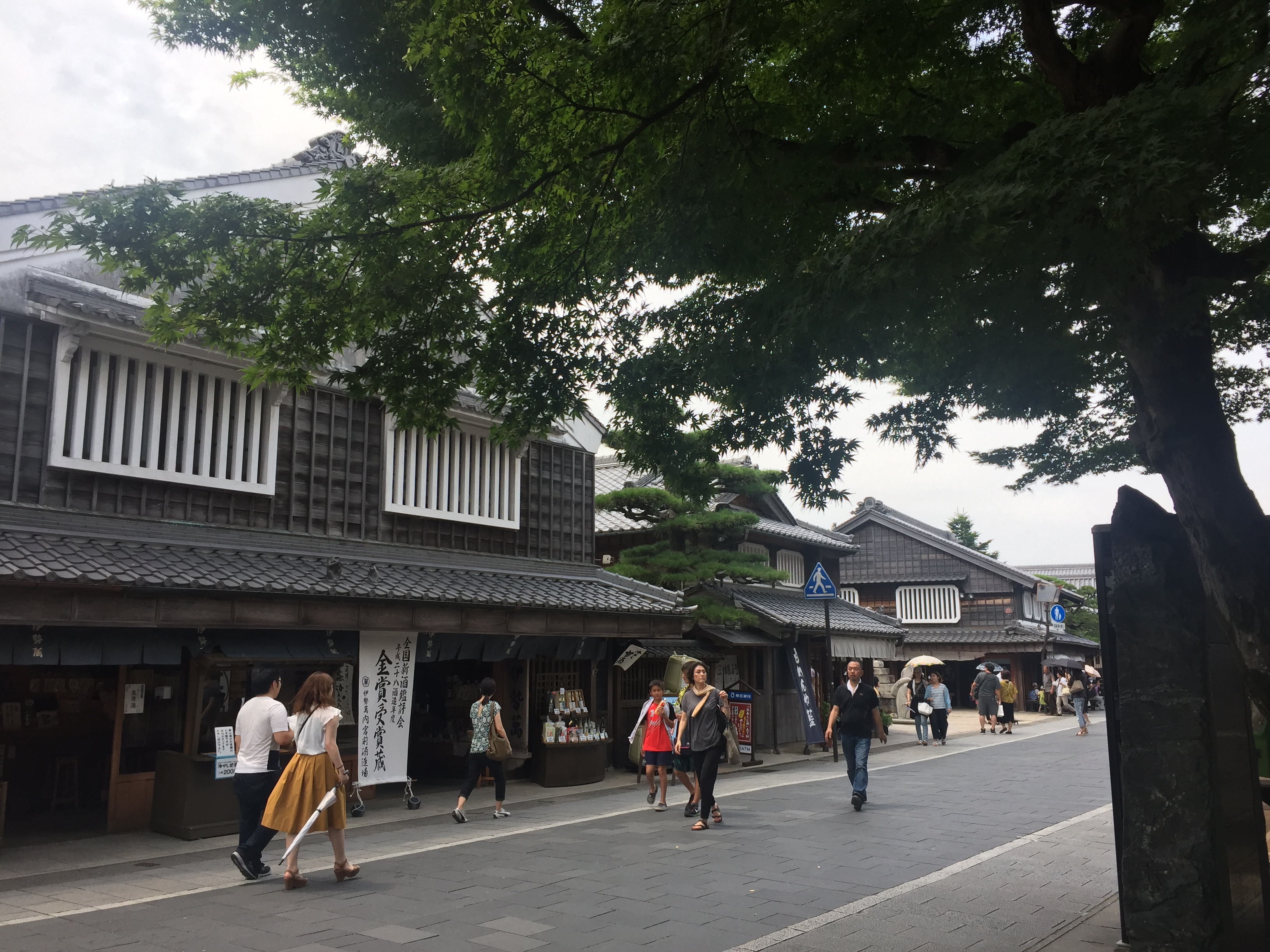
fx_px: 1064
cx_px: 635
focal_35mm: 29
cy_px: 476
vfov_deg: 48.2
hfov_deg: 61.7
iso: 32
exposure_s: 1/760
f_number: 2.2
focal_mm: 4.15
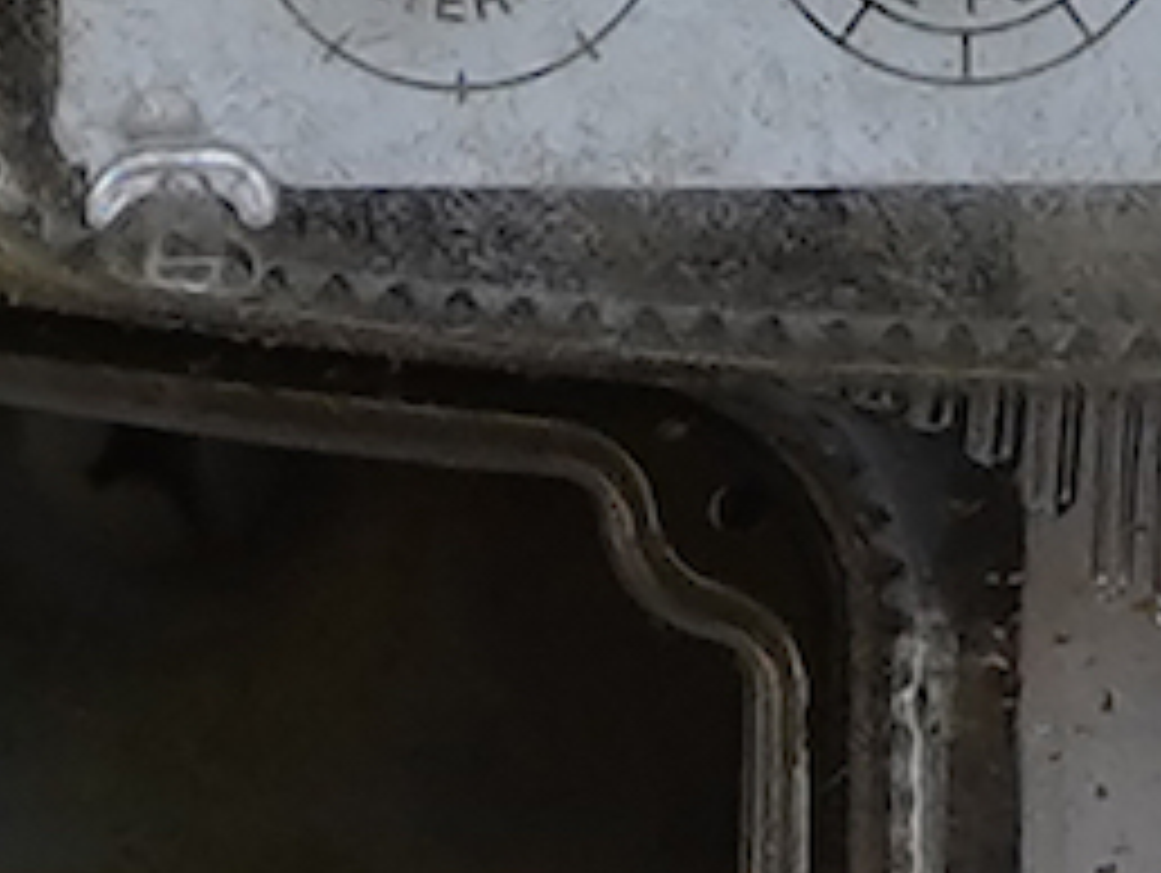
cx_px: 1336
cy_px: -482
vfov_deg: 1.3
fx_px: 39714
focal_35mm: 1183
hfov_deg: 1.7
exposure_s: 1/1000
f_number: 5.6
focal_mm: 265
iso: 400
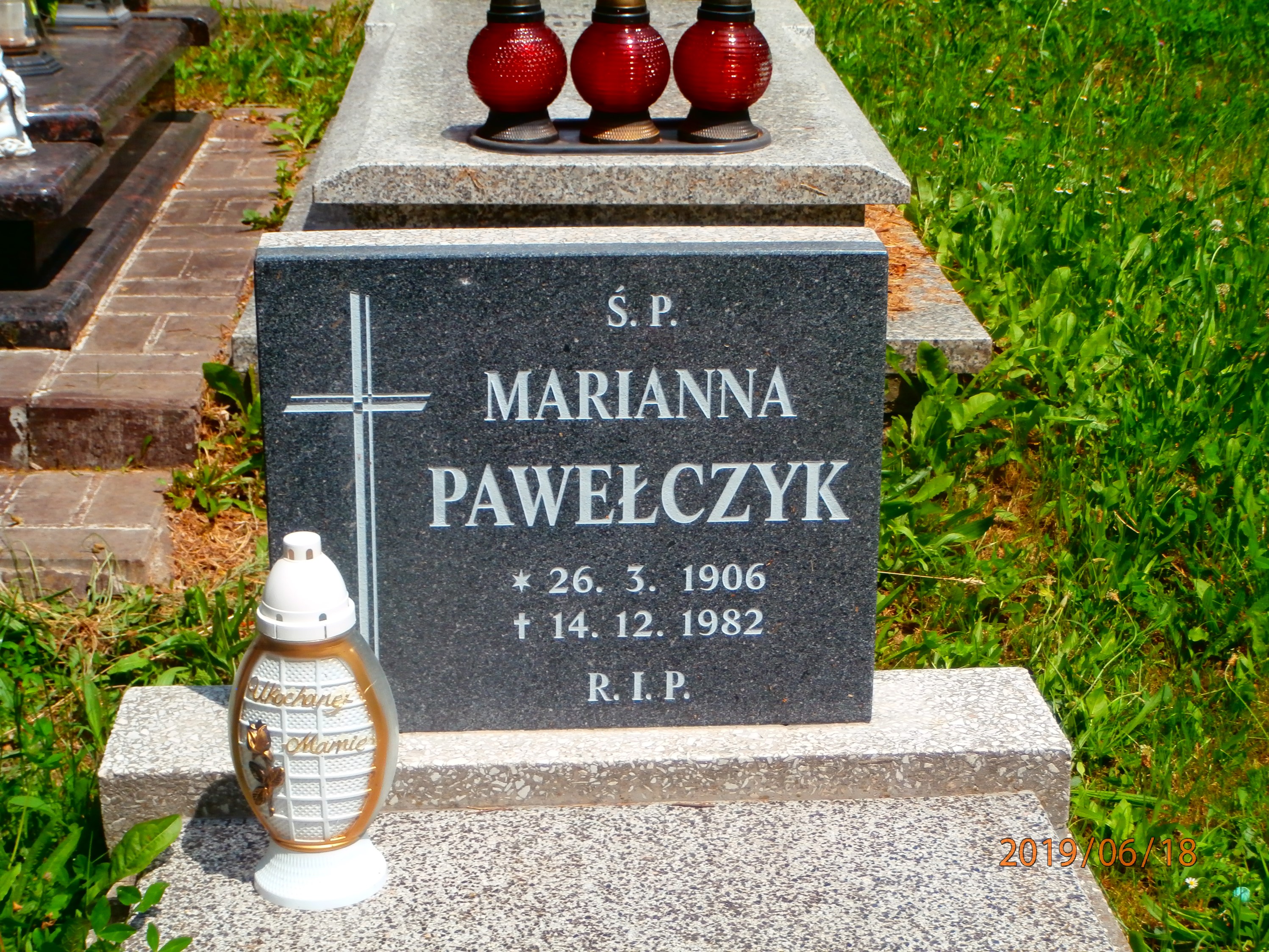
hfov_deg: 28.6
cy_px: 476
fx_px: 2493
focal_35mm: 68
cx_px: 634
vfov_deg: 21.6
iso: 100
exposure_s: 1/640
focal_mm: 12.1
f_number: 4.7
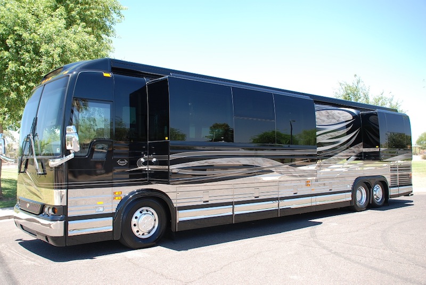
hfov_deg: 57.2
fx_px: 391
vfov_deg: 40.0
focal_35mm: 33
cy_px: 142
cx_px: 213
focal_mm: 22
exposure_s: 1/160
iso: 100
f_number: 3.8
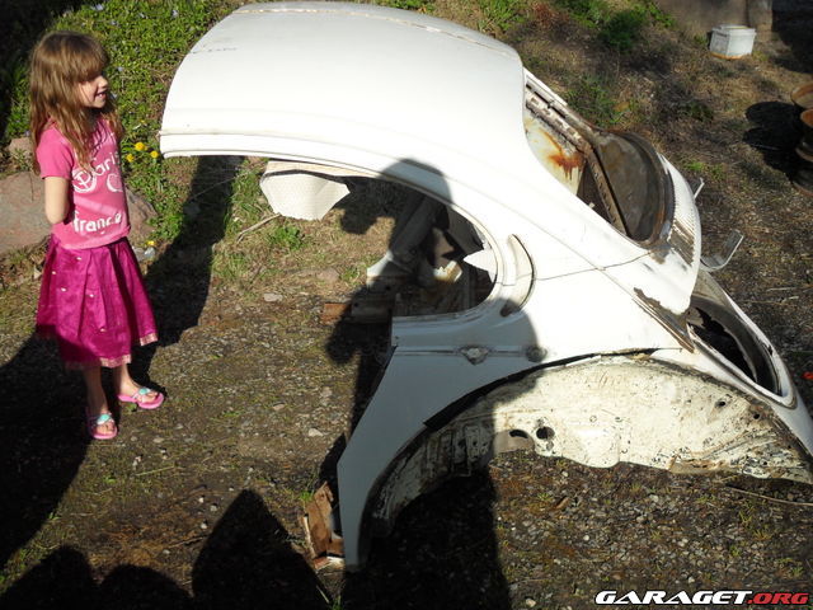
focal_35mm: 35
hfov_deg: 52.6
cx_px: 406
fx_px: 822
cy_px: 305
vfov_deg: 40.7
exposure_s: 1/125
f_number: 8.9
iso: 100
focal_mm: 6.2
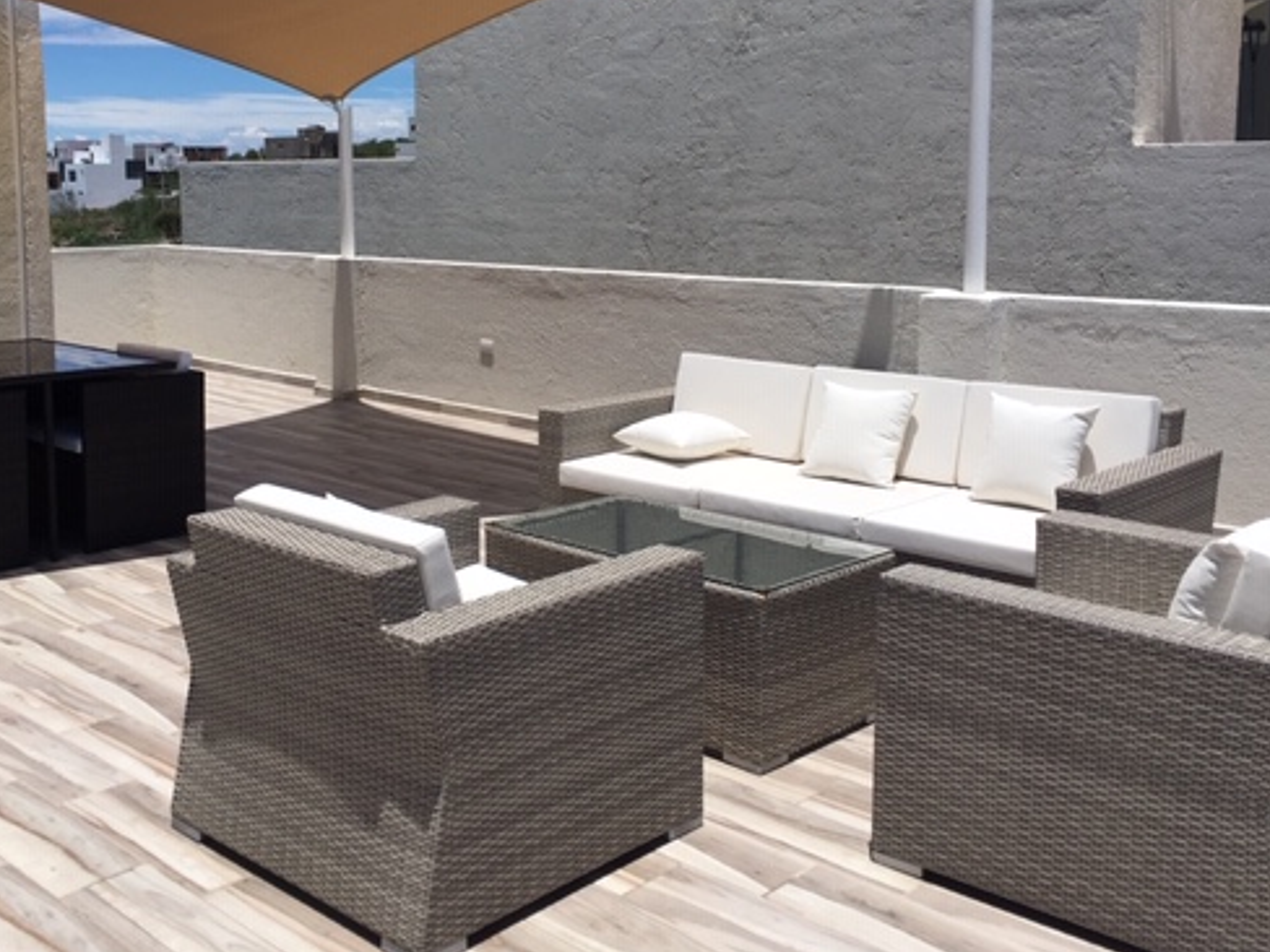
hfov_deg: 48.8
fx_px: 1394
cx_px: 526
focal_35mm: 38
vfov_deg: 37.4
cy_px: 341
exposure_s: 1/3344
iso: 25
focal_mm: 4.15
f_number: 2.2
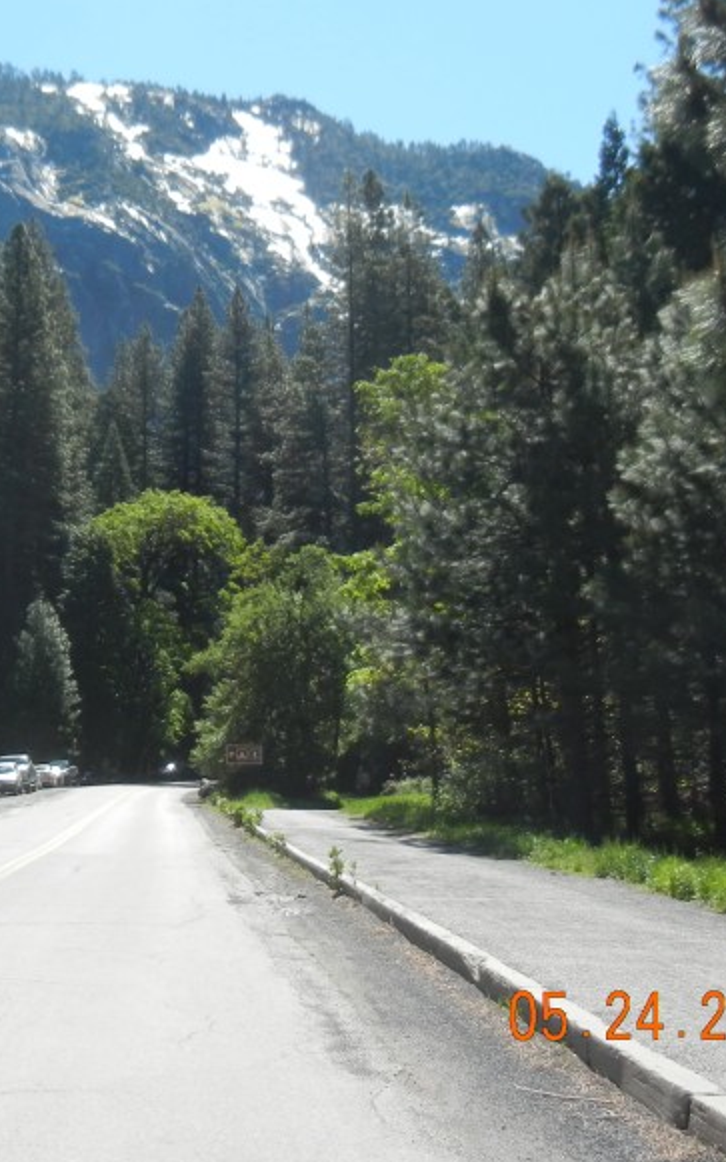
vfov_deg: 36.0
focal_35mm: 56
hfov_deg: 22.7
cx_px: 114
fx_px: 1773
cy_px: 408
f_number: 3.5
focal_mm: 5.4
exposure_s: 1/886
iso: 160
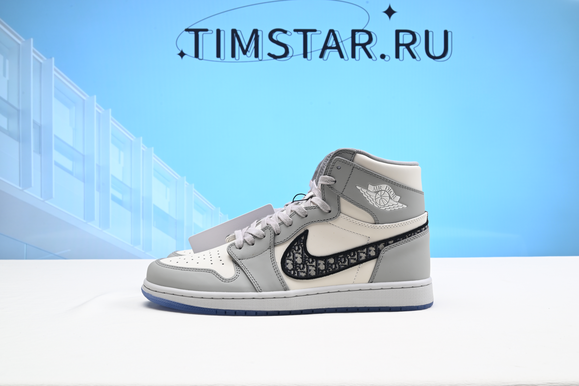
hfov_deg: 53.1
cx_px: 290
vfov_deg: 36.9
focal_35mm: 36
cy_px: 193
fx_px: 579
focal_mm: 36
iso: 100
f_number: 16
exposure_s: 1/2
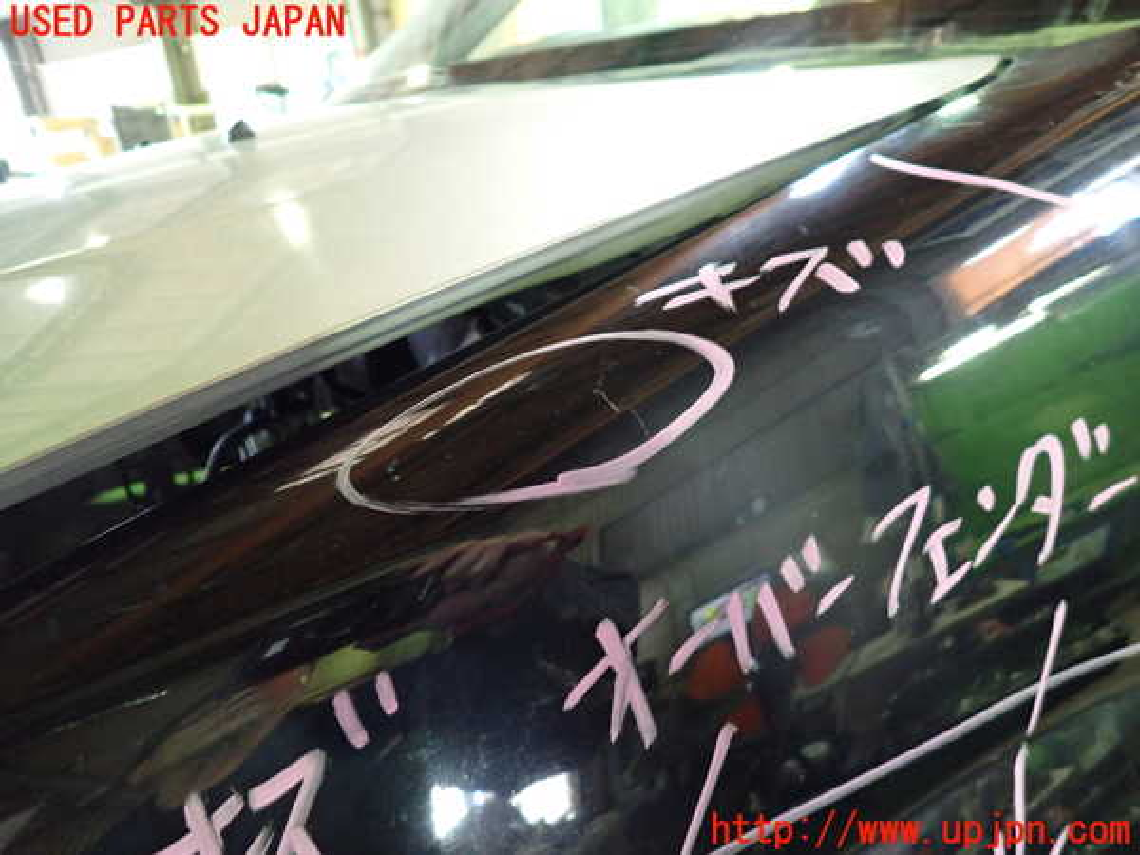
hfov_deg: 69.4
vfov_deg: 54.9
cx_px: 570
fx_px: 823
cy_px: 428
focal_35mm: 25
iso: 800
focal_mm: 4.5
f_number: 2
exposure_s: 1/30
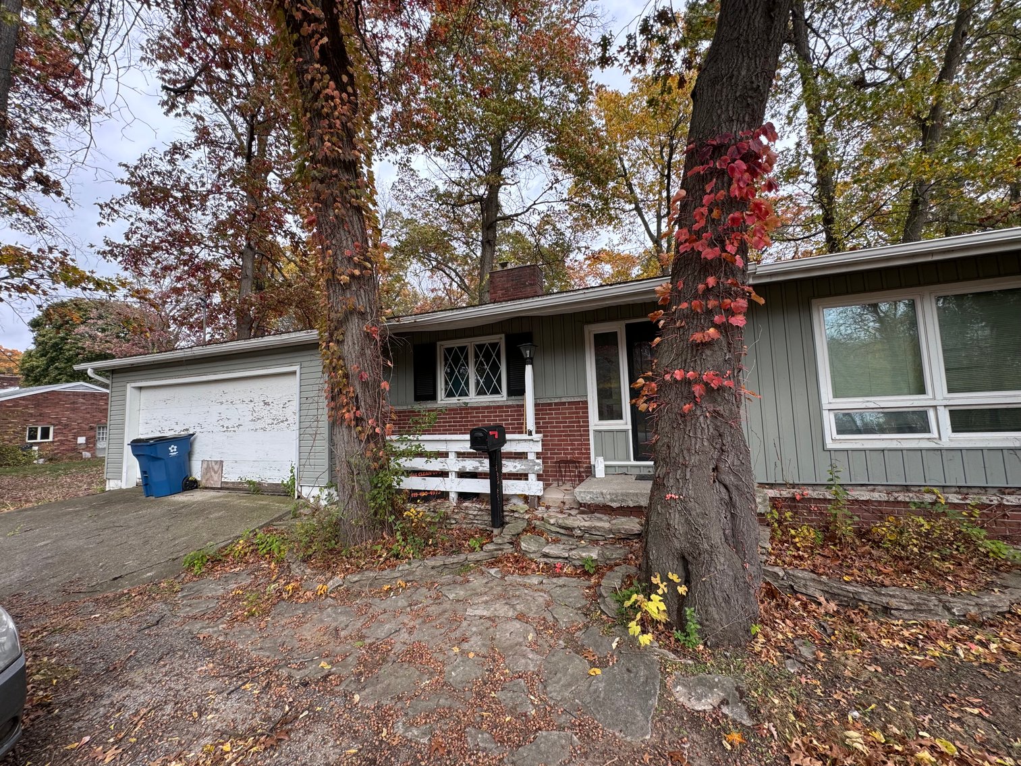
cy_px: 383
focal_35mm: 14
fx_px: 413
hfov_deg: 102.1
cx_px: 510
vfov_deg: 85.7
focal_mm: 2.22
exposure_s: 1/284
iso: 40
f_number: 2.2
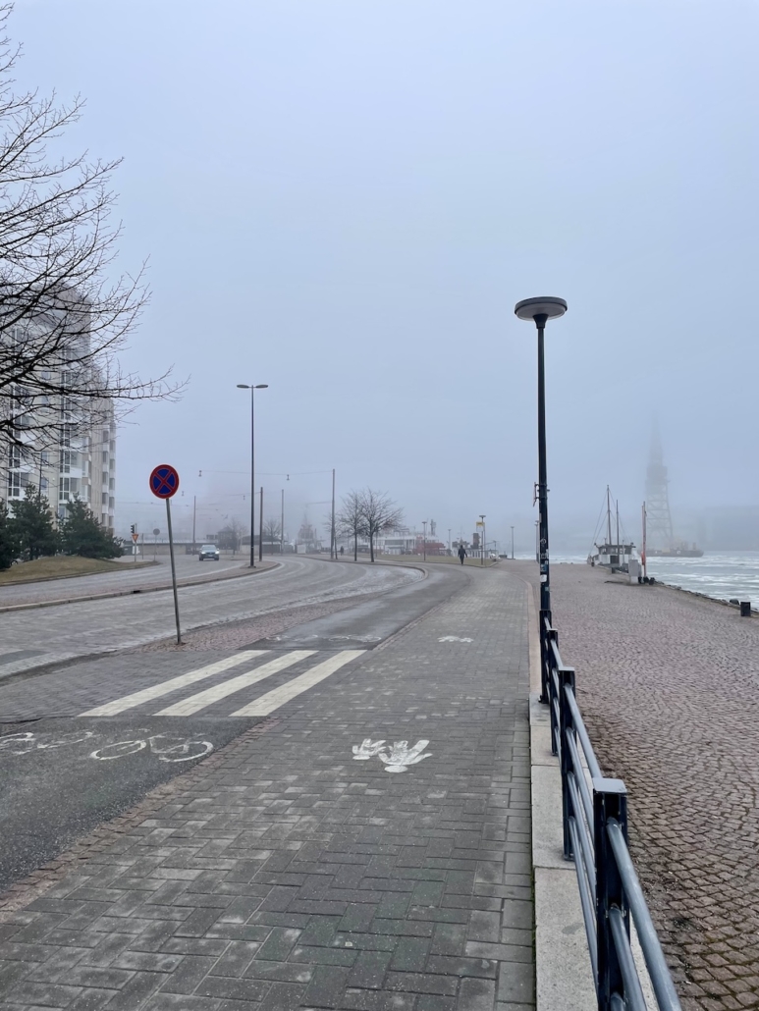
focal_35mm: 26
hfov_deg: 53.1
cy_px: 506
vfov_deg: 67.3
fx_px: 760
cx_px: 380
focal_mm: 4.2
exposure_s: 1/2132
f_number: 1.6
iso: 32
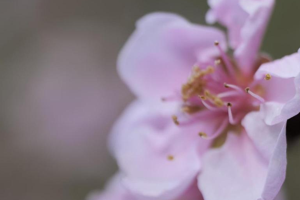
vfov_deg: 6.3
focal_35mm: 218
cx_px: 206
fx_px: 1817
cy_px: 136
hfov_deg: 9.4
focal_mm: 105
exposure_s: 1/250
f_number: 4
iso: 100
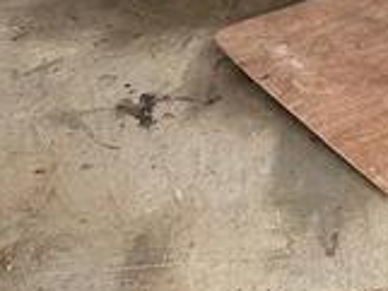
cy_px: -176
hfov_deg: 24.5
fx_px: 875
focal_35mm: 78
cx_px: 325
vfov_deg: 16.7
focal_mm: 2.22
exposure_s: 1/118
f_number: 2.2
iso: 40
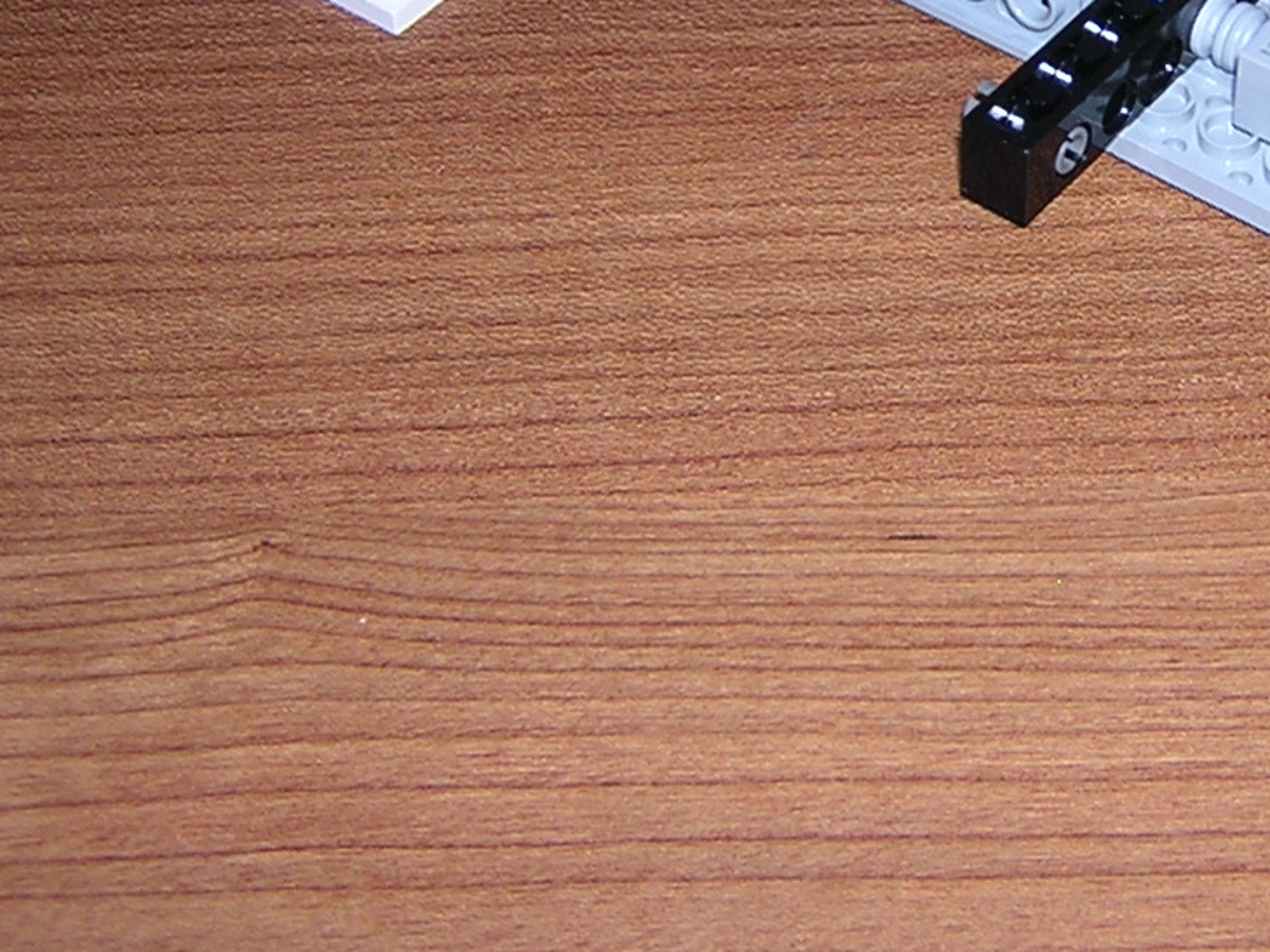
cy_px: -23
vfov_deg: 18.2
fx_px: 2899
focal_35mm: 79
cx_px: 1162
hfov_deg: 24.0
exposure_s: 1/60.1
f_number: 2.6
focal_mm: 4.7
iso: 100
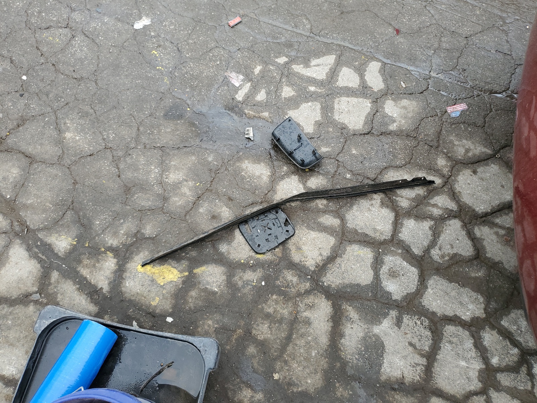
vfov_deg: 53.1
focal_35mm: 26
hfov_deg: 67.3
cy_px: 202
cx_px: 268
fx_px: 403
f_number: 1.5
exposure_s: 1/714
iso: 50
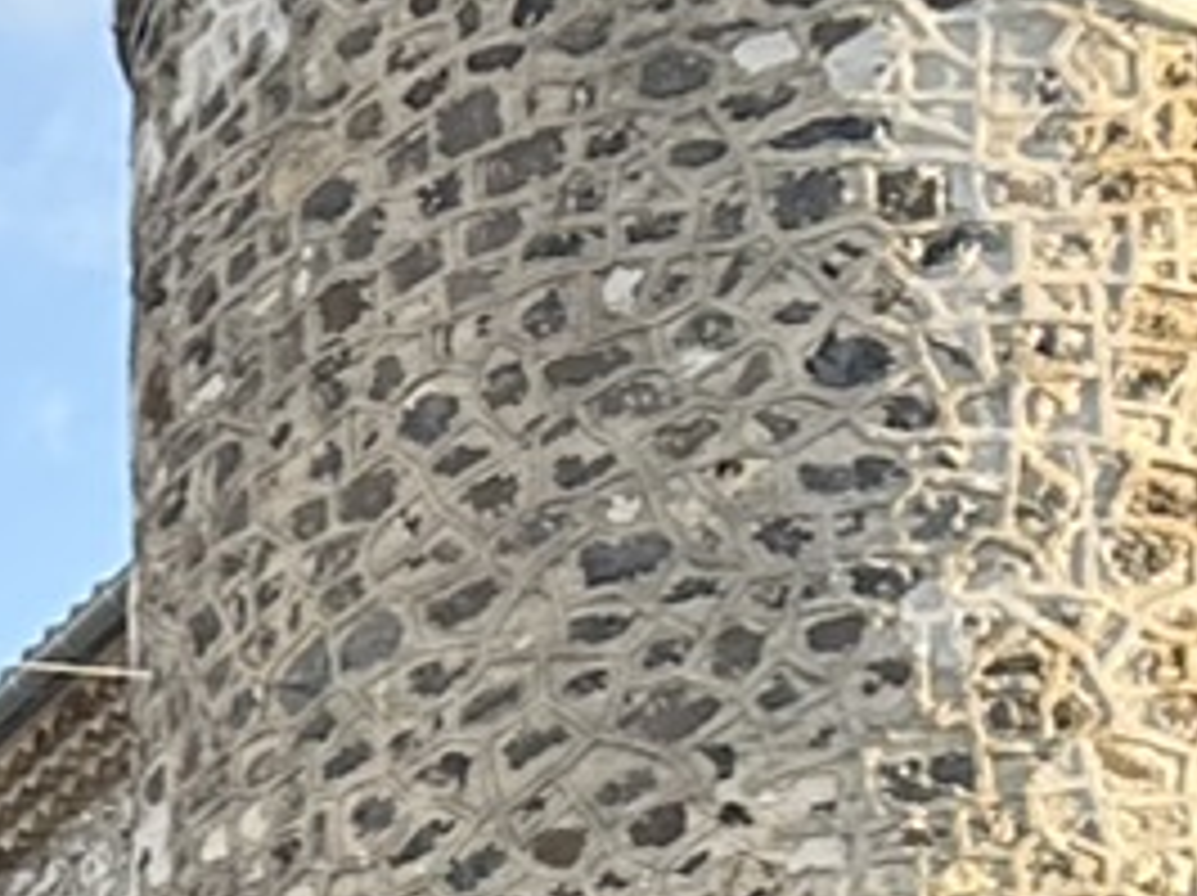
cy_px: 2611
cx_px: -1206
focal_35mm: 185
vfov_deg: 7.2
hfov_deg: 9.9
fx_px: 6391
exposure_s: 1/516
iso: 80
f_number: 1.78
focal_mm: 6.86
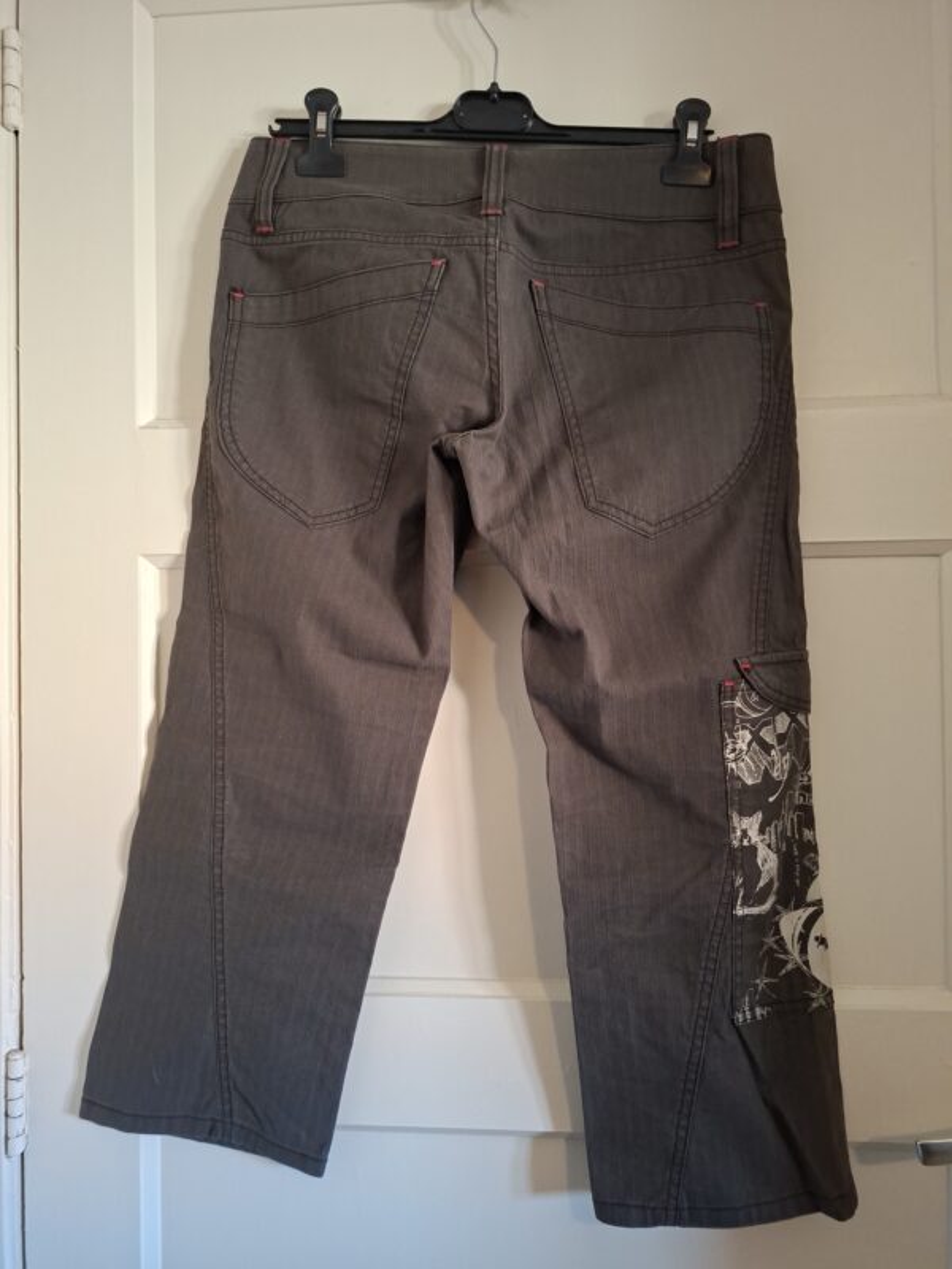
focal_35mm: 23
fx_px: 843
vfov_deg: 73.9
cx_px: 476
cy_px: 634
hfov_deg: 58.9
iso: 250
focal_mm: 5.54
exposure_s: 1/30
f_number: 1.8
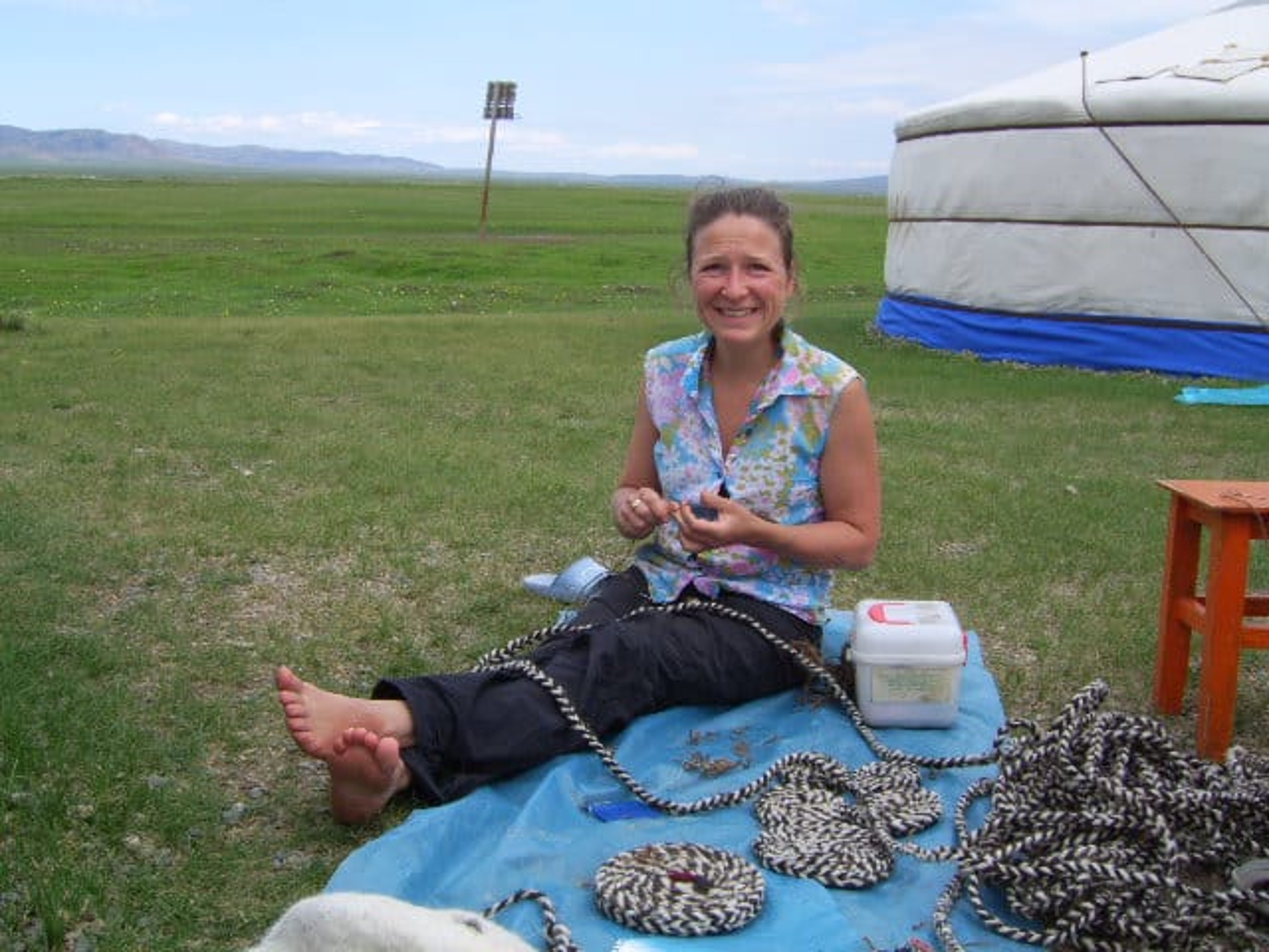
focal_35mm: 38
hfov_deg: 49.0
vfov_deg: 37.7
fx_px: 1393
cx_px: 634
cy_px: 476
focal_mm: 7.8
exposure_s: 1/250
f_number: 6.4
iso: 50
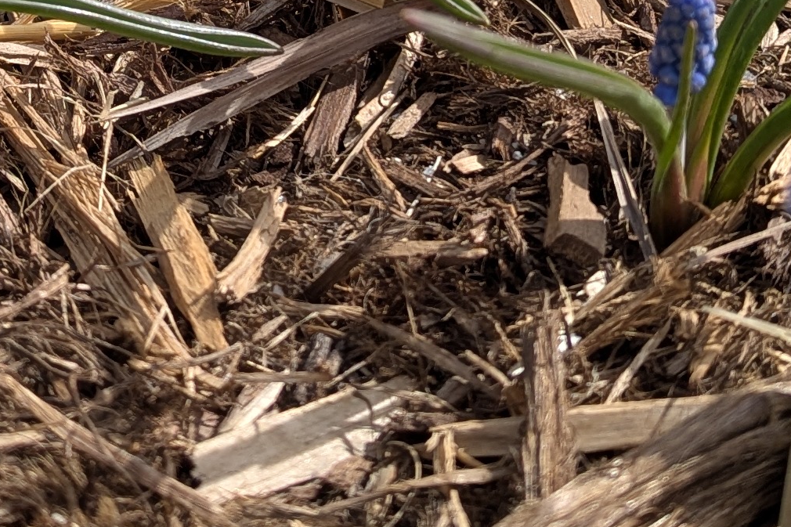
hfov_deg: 20.1
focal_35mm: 101
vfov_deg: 13.2
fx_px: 2219
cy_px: -104
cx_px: 192
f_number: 1.85
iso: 40
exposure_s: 1/1572
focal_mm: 6.81
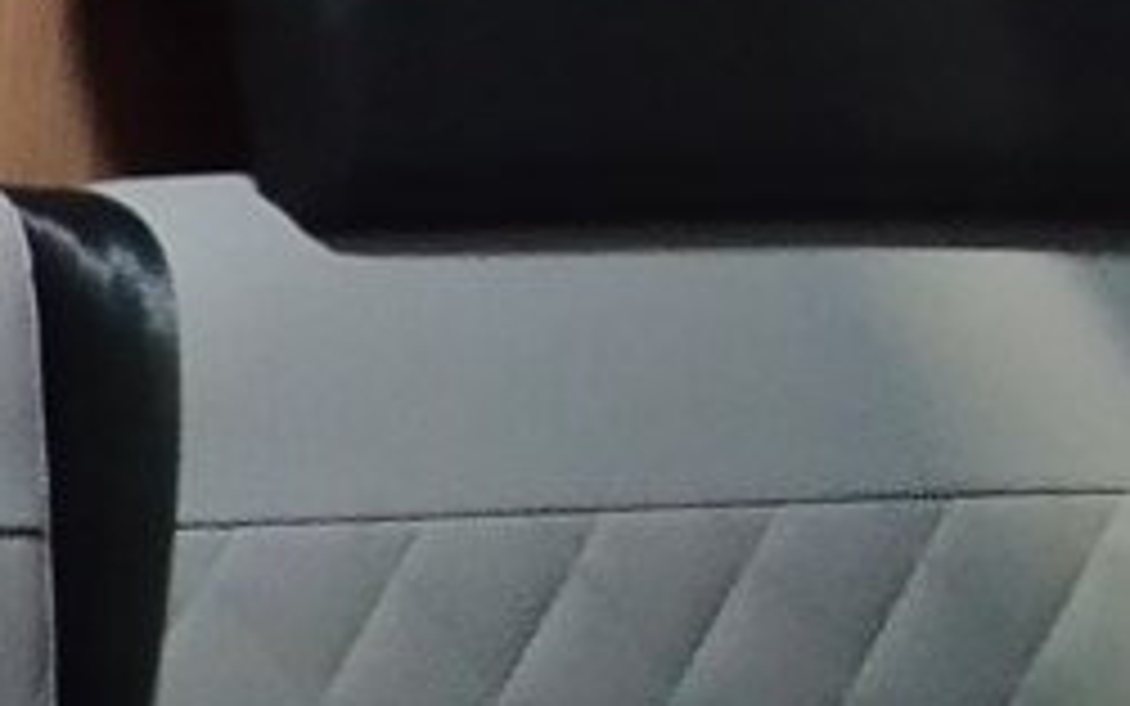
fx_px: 3327
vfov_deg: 12.1
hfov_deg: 11.4
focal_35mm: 108
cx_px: -2237
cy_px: 472
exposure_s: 1/25
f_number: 2.2
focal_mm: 1.65
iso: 250
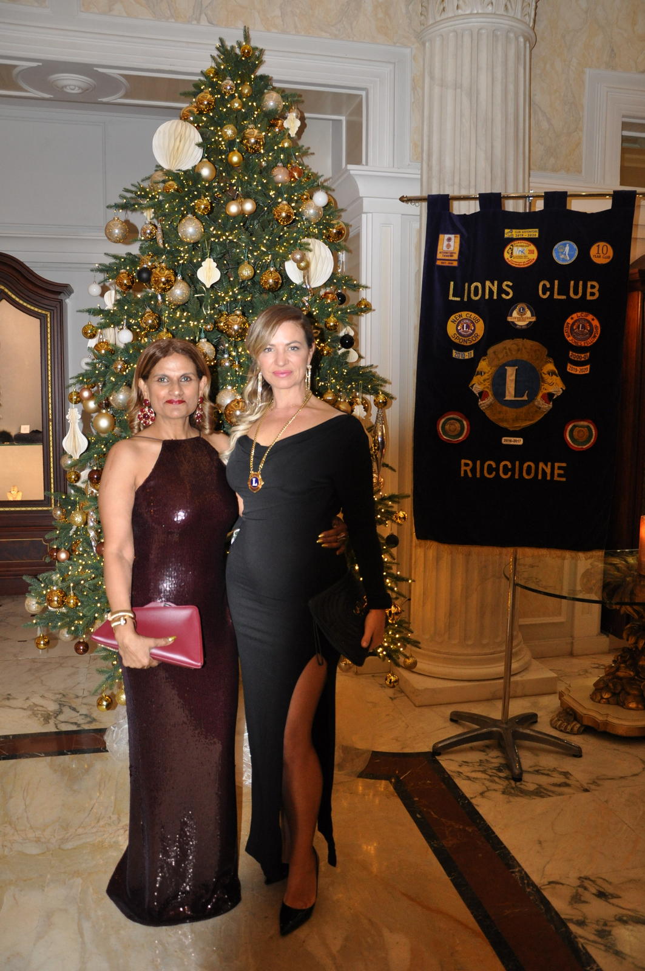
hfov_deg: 47.8
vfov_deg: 67.4
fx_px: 727
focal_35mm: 27
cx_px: 322
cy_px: 486
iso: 800
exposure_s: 1/60
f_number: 3.5
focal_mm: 18
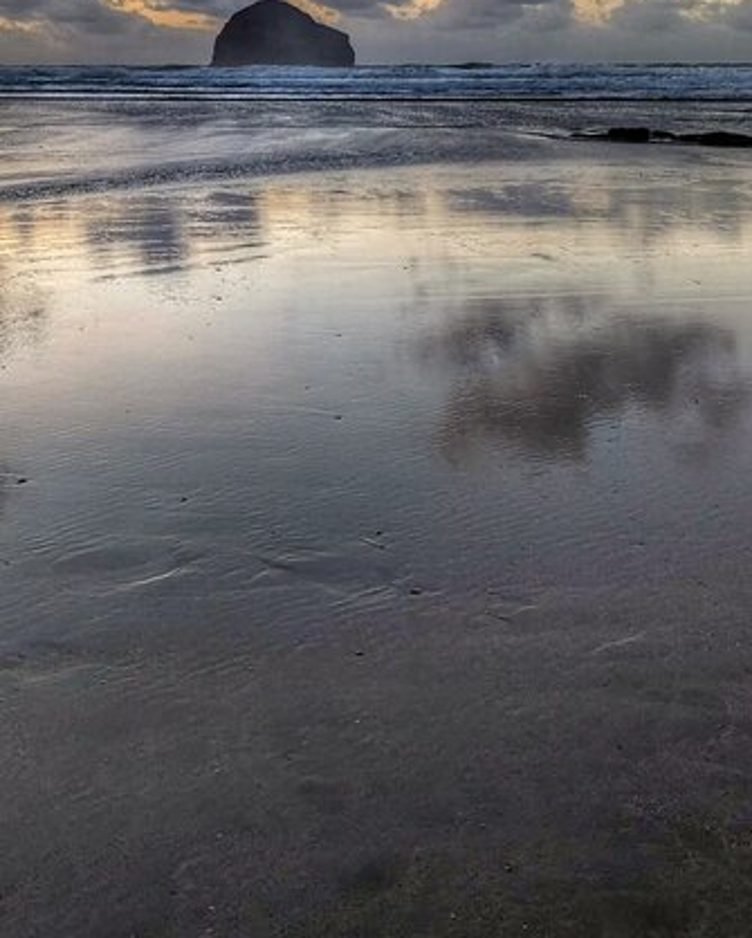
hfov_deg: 33.4
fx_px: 1251
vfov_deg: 39.2
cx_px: 314
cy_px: 159
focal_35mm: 45
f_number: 1.73
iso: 60
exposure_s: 1/371
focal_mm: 4.38
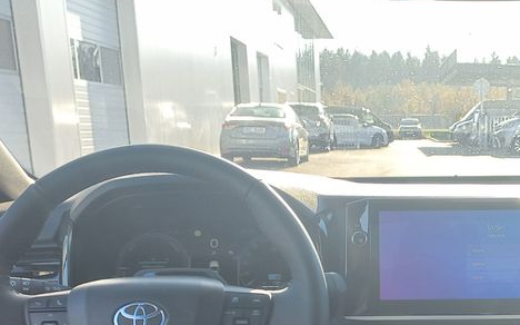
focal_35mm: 58
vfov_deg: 21.5
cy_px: 333
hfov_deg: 34.2
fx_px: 822
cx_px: 409
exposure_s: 1/100
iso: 50
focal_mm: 4.6
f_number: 1.8
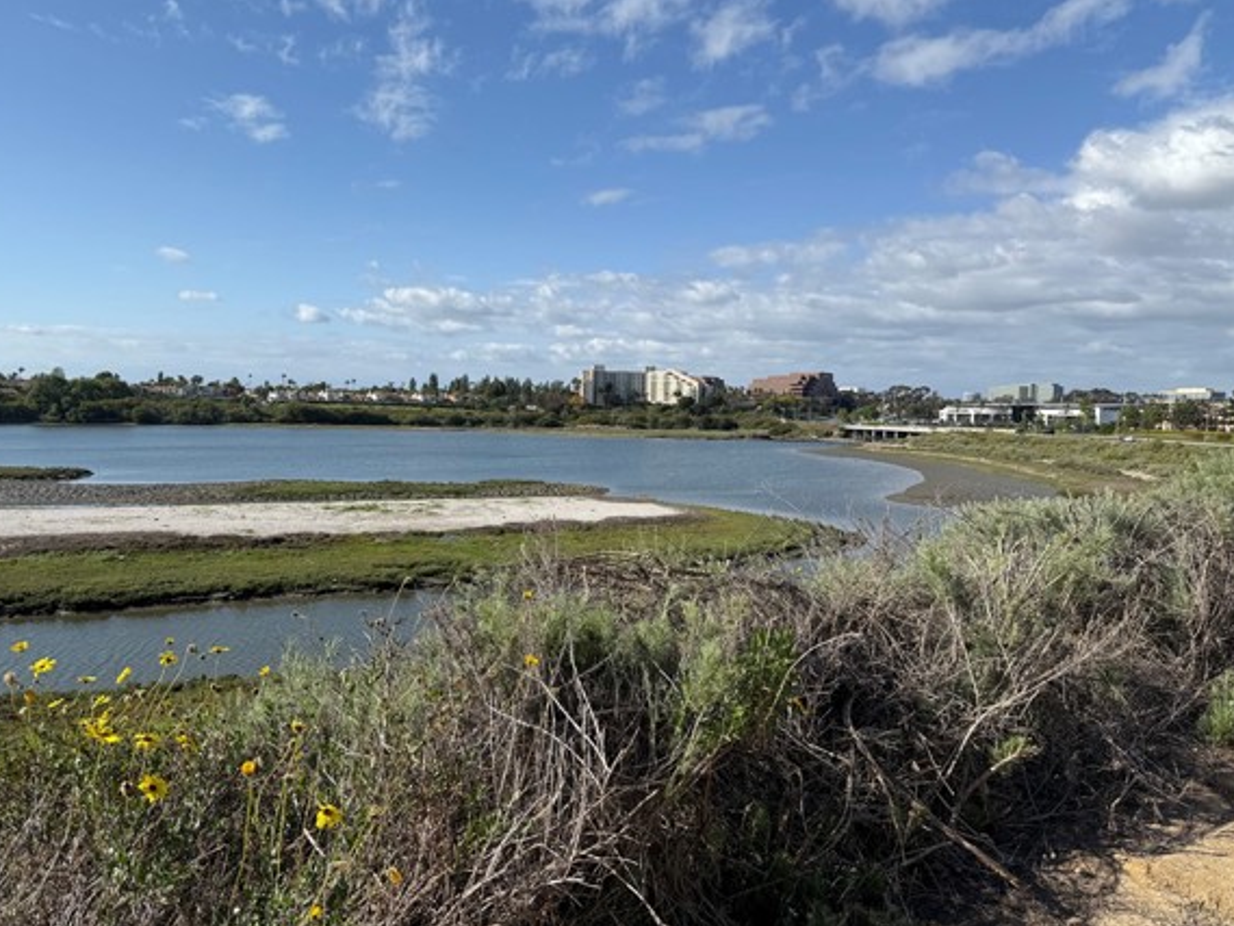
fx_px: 963
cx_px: 594
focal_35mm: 27
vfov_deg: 51.4
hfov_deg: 65.3
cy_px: 481
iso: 80
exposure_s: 1/5714
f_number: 1.78
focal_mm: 6.76
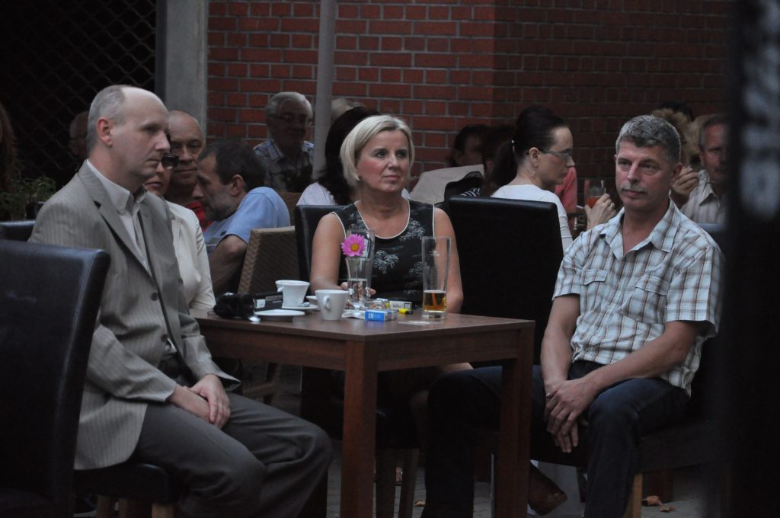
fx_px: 3408
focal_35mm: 158
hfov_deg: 13.1
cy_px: 259
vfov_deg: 8.7
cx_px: 390
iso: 2000
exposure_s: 1/200
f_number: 5.6
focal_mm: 105
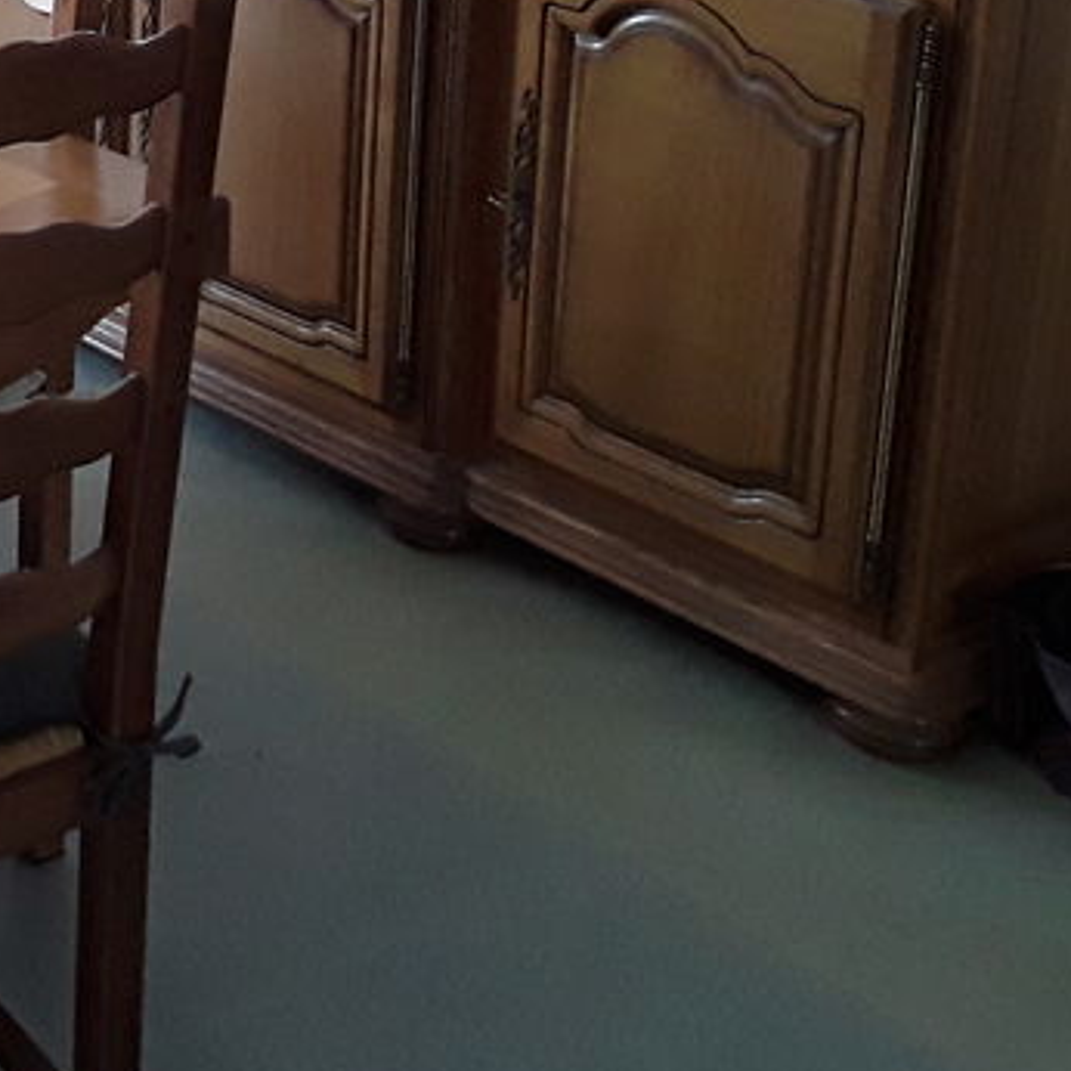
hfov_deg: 22.8
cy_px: 99
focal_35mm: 69
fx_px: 2415
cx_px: -235
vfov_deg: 24.3
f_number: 1.9
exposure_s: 1/33
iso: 200
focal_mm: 2.91
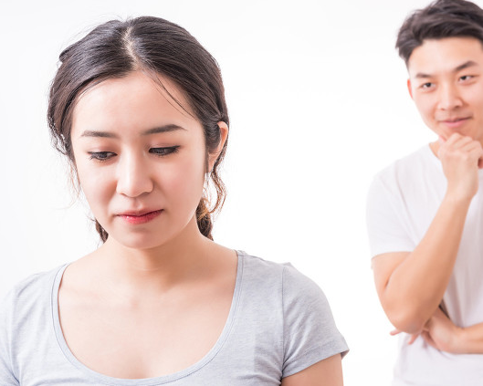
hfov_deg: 25.4
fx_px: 1072
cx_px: 282
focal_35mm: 75
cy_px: 192
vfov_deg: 20.4
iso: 160
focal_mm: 66
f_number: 10
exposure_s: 1/125
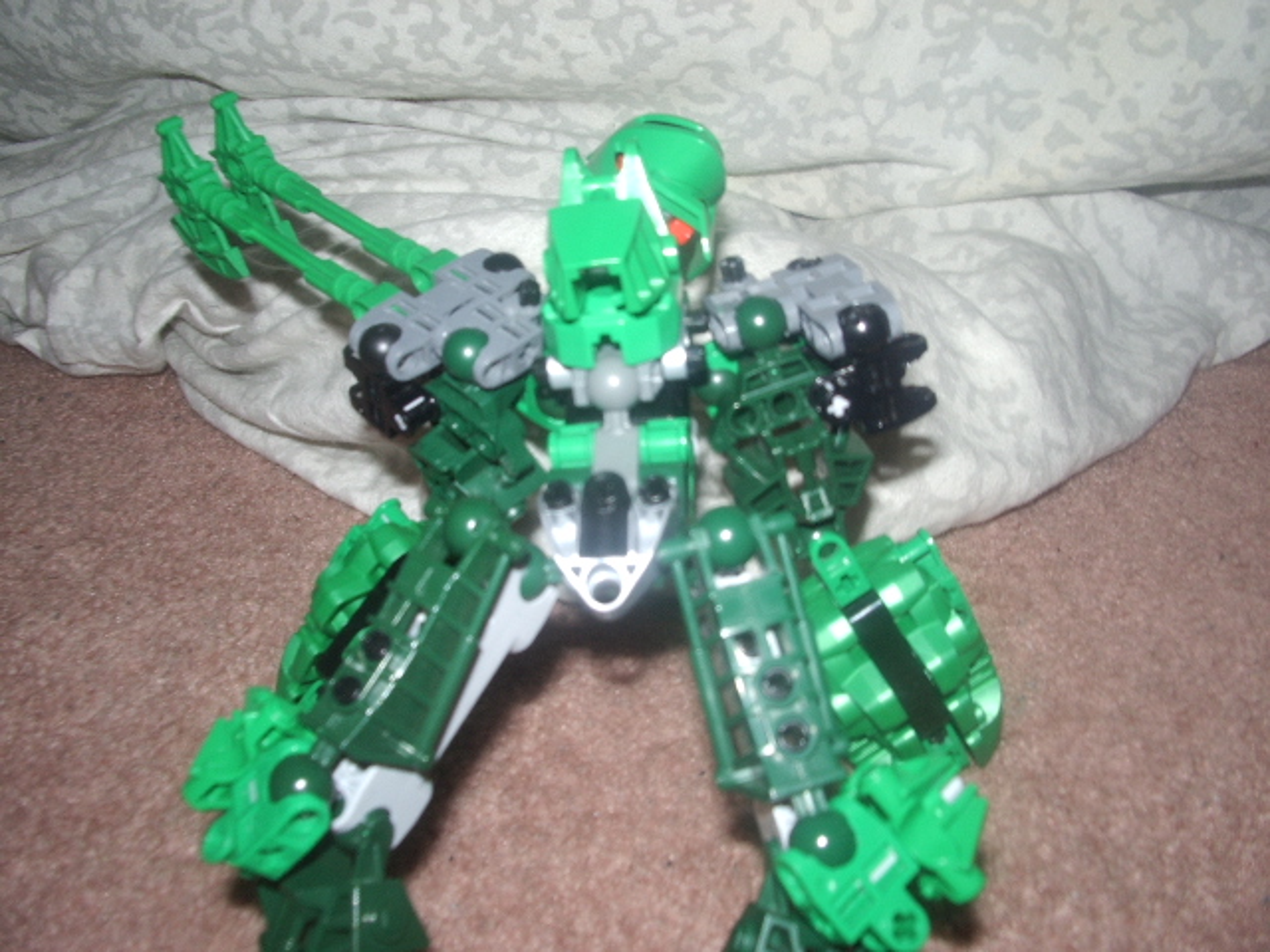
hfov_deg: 52.6
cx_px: 635
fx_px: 1284
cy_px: 476
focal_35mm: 35
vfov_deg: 40.7
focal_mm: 5.8
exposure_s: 1/40
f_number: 4.3
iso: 100
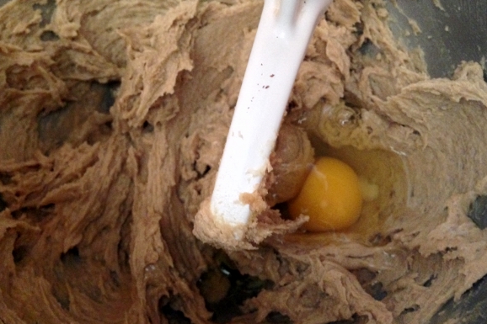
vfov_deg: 35.0
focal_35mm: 38
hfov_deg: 50.7
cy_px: 138
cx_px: 238
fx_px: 514
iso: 500
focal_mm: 4.12
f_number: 2.4
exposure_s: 1/15
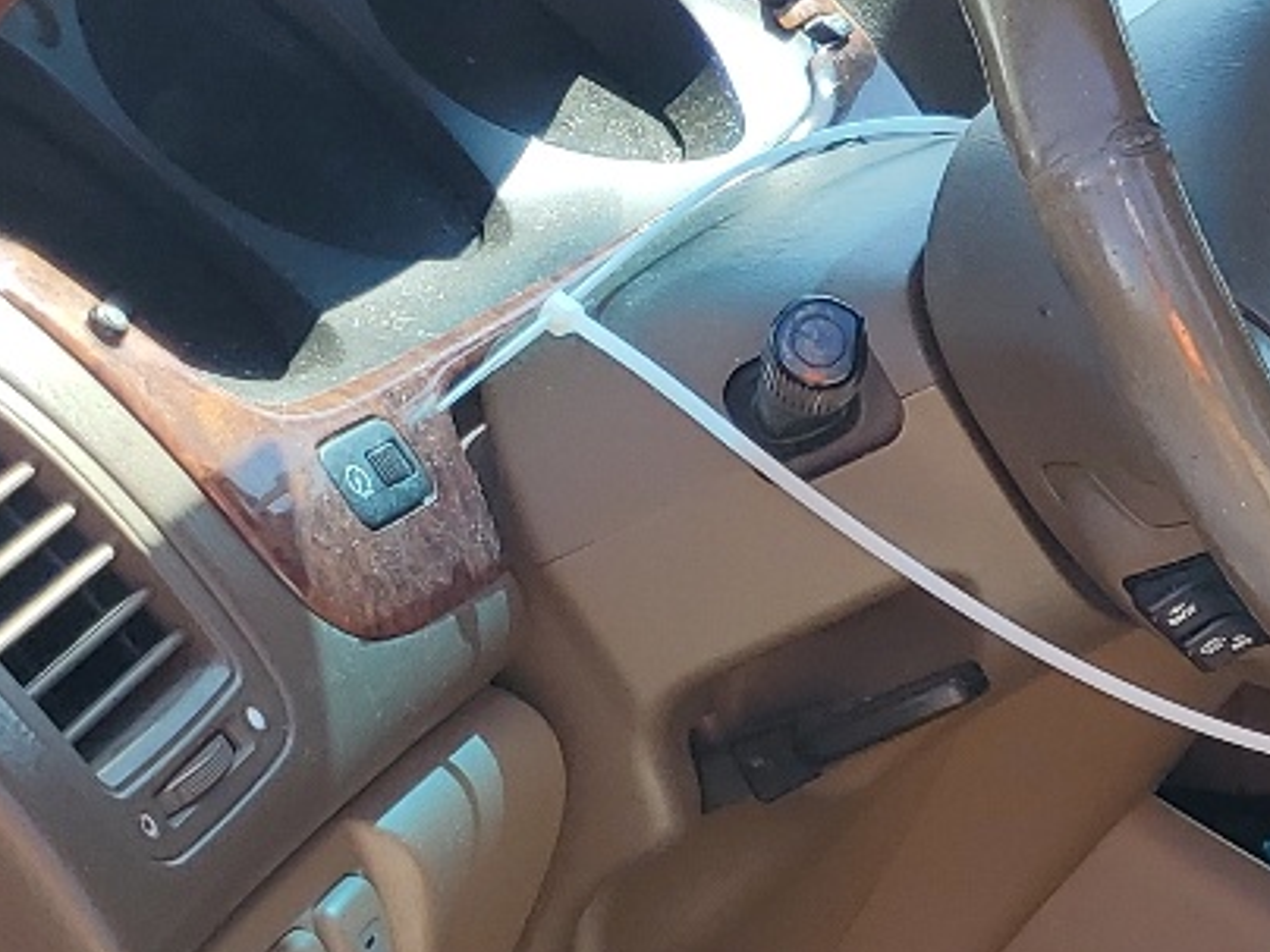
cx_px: 1883
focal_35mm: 103
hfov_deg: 17.3
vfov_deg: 14.2
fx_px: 3779
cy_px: 870
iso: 50
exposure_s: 1/417
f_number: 1.5
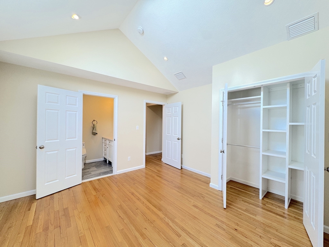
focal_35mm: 14
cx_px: 164
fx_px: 133
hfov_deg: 102.1
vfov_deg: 85.7
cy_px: 124
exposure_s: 1/120
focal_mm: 2.22
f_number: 2.2
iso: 64
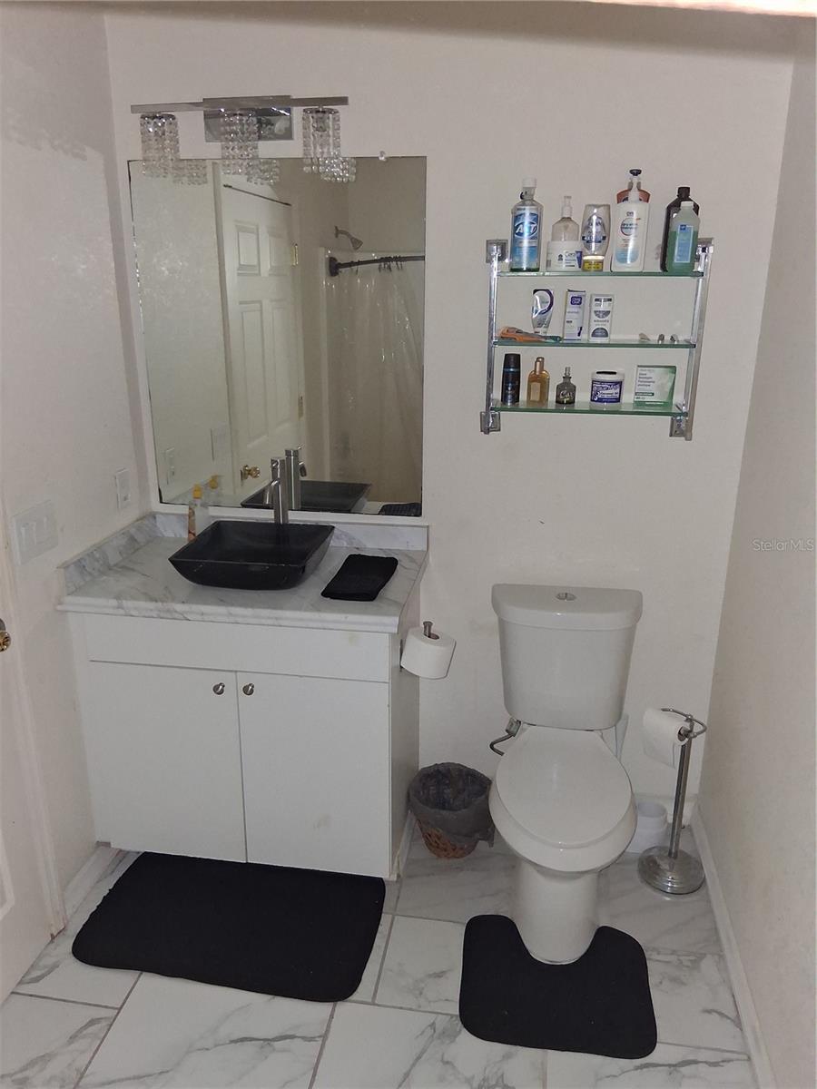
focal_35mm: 26
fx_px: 818
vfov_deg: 67.3
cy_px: 544
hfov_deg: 53.1
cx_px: 408
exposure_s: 1/15
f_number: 1.8
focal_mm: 3.98
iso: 25
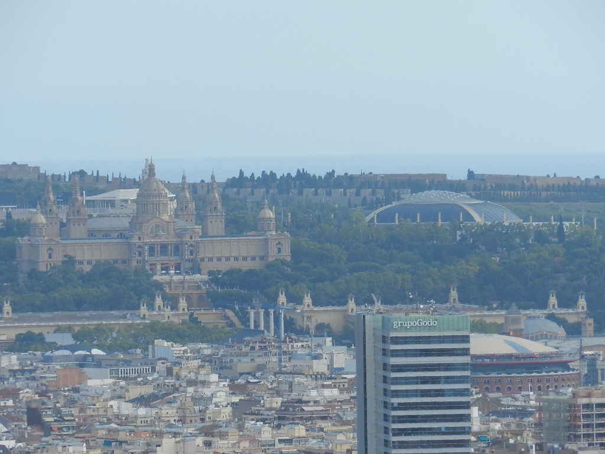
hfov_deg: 4.6
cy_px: 227
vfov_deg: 3.4
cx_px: 302
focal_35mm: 435
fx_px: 7603
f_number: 5.6
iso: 160
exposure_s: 1/500
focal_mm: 77.3
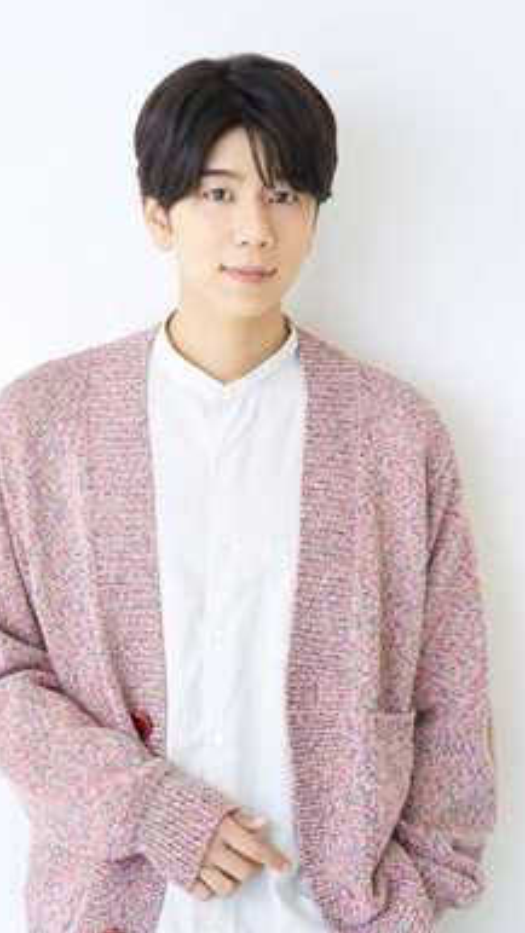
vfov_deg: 19.3
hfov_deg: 10.9
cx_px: 227
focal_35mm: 111
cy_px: 464
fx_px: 2748
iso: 800
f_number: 5.6
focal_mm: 105
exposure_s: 1/125
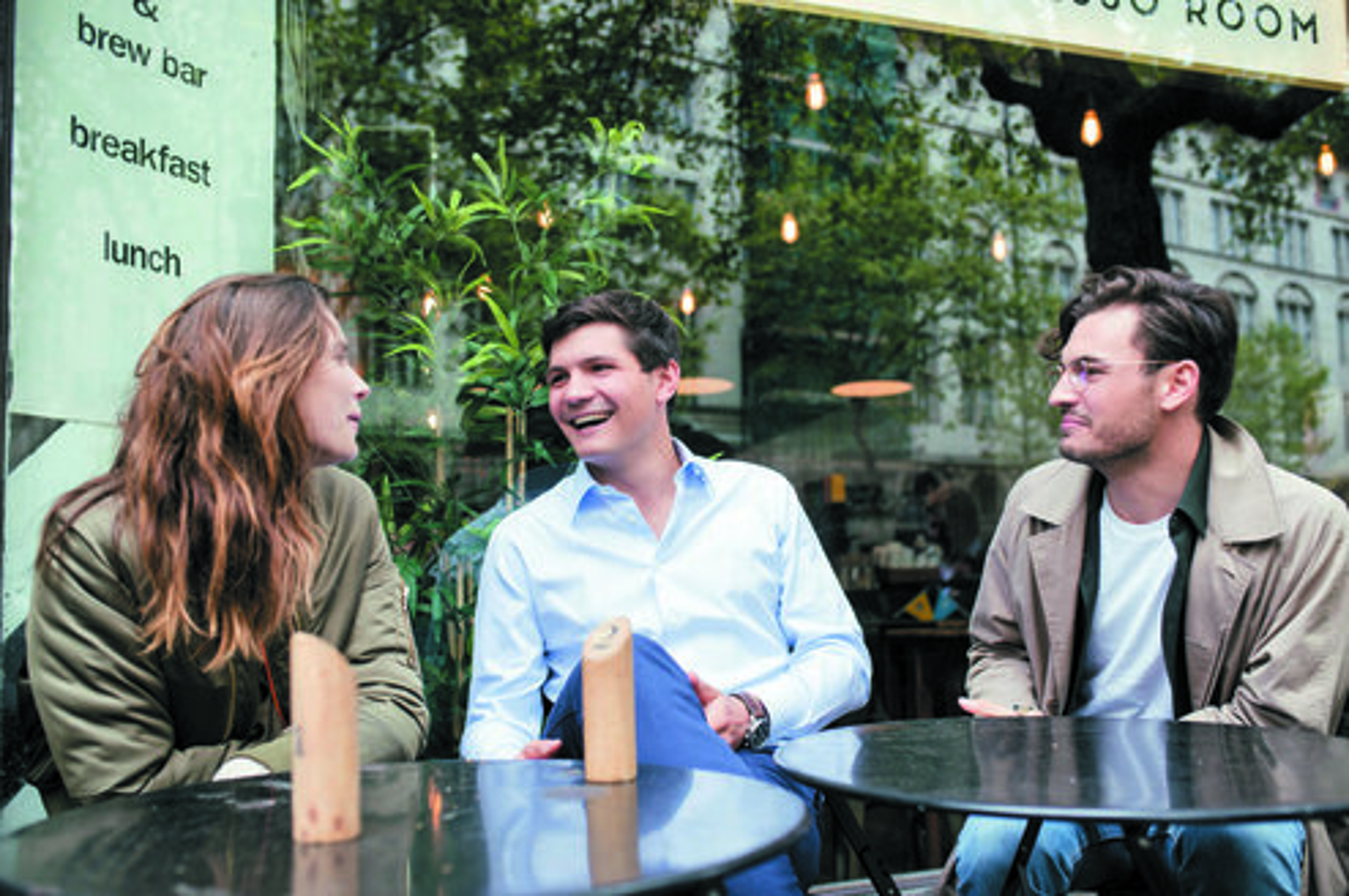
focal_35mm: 35
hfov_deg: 54.5
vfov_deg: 37.8
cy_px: 448
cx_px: 674
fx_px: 1310
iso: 400
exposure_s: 1/640
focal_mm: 35
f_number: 2.8
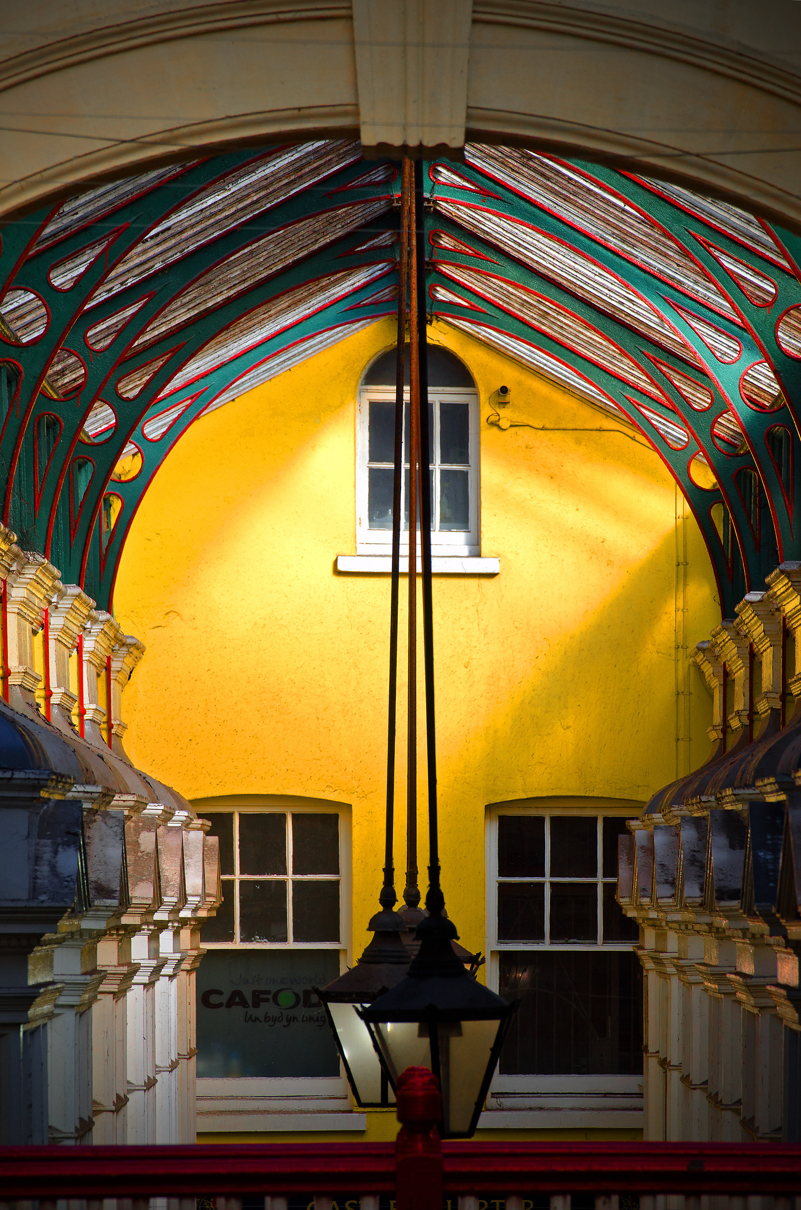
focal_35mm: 315
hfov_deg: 4.3
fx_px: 10563
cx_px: 400
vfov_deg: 6.6
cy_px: 605
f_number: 10
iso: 500
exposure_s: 1/200
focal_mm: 210
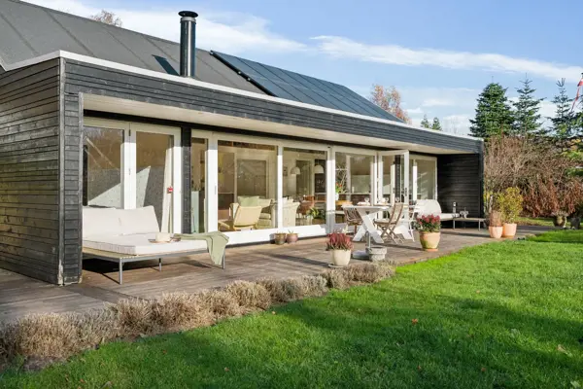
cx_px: 292
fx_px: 494
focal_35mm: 30
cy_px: 194
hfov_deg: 61.1
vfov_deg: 43.0
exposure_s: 1/640
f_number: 8
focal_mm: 30.5
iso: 400
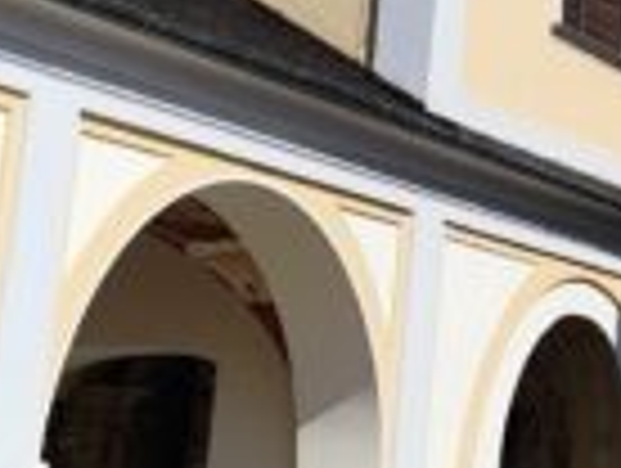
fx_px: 2300
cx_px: 1008
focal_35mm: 128
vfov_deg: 11.4
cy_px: -108
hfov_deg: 14.1
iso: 50
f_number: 1.65
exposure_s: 1/1486
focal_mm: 6.19
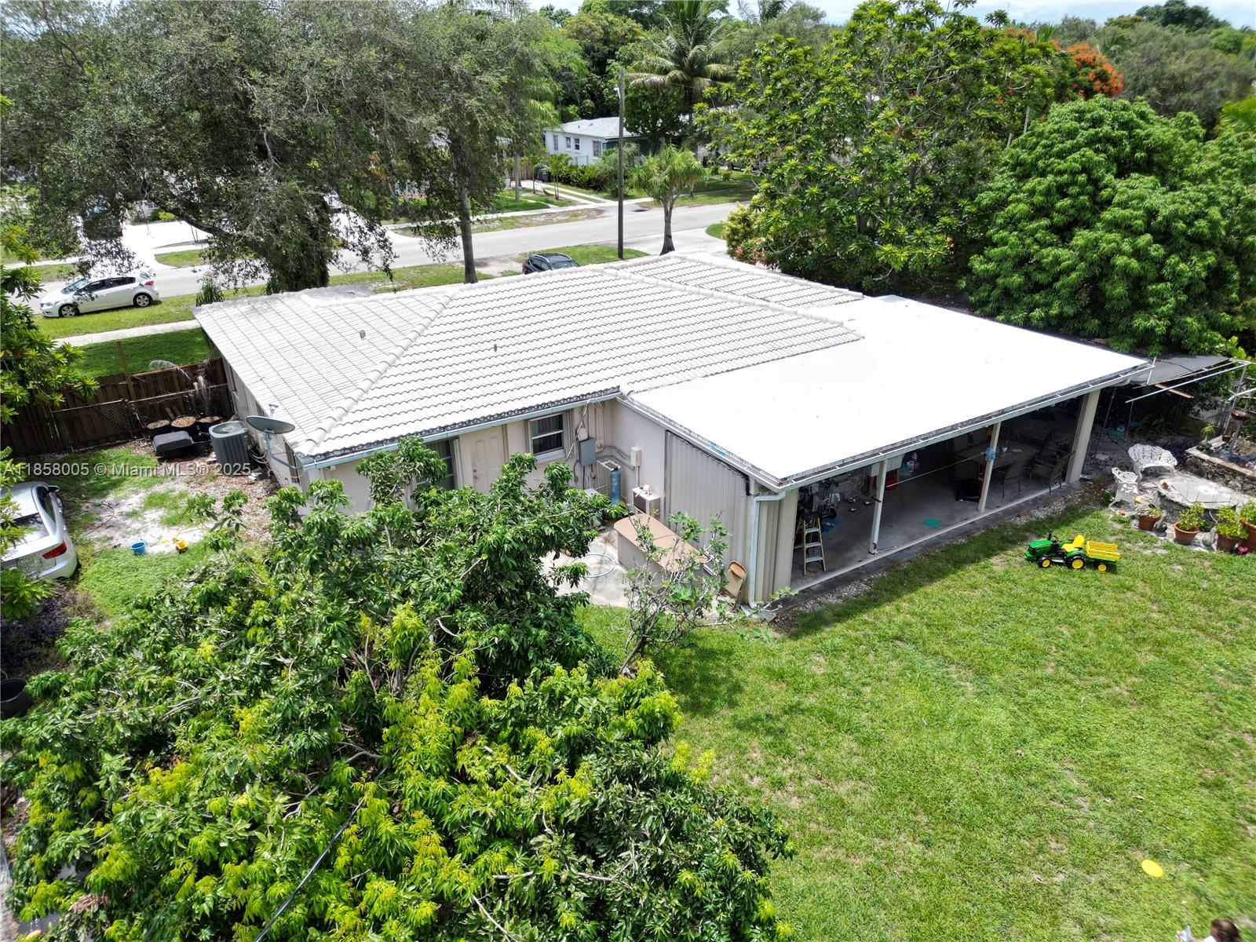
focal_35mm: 24
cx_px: 628
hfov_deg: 71.6
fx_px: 871
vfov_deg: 56.8
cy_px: 471
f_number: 1.7
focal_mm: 6.72
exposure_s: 1/2500
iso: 100
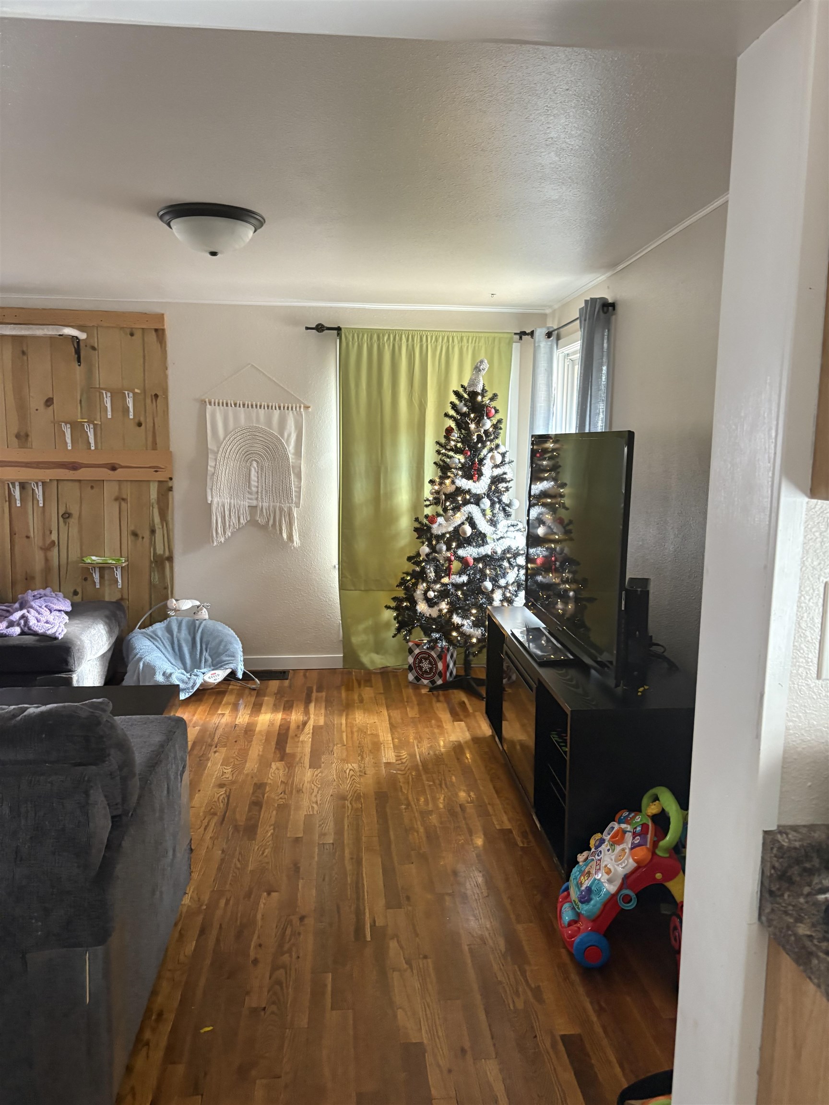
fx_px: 830
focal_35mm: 26
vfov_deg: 67.3
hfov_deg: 53.1
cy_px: 552
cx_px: 414
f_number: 1.6
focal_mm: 5.96
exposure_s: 1/60
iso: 320
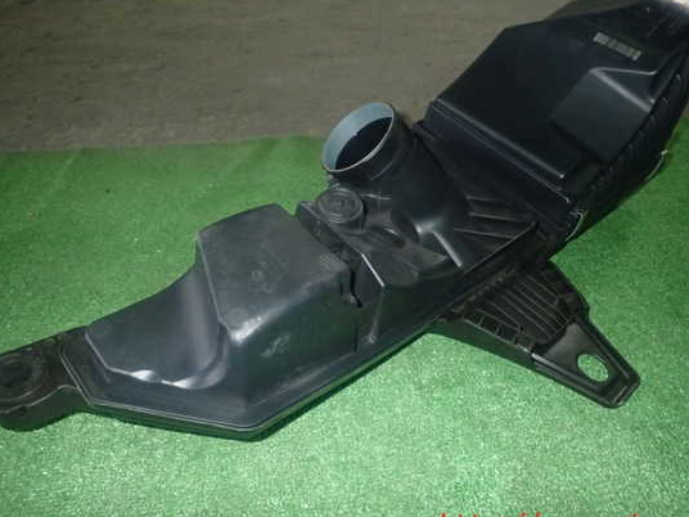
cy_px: 253
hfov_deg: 63.4
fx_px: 557
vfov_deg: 49.7
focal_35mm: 28
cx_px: 346
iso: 640
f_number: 5.6
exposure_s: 1/30
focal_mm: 4.5
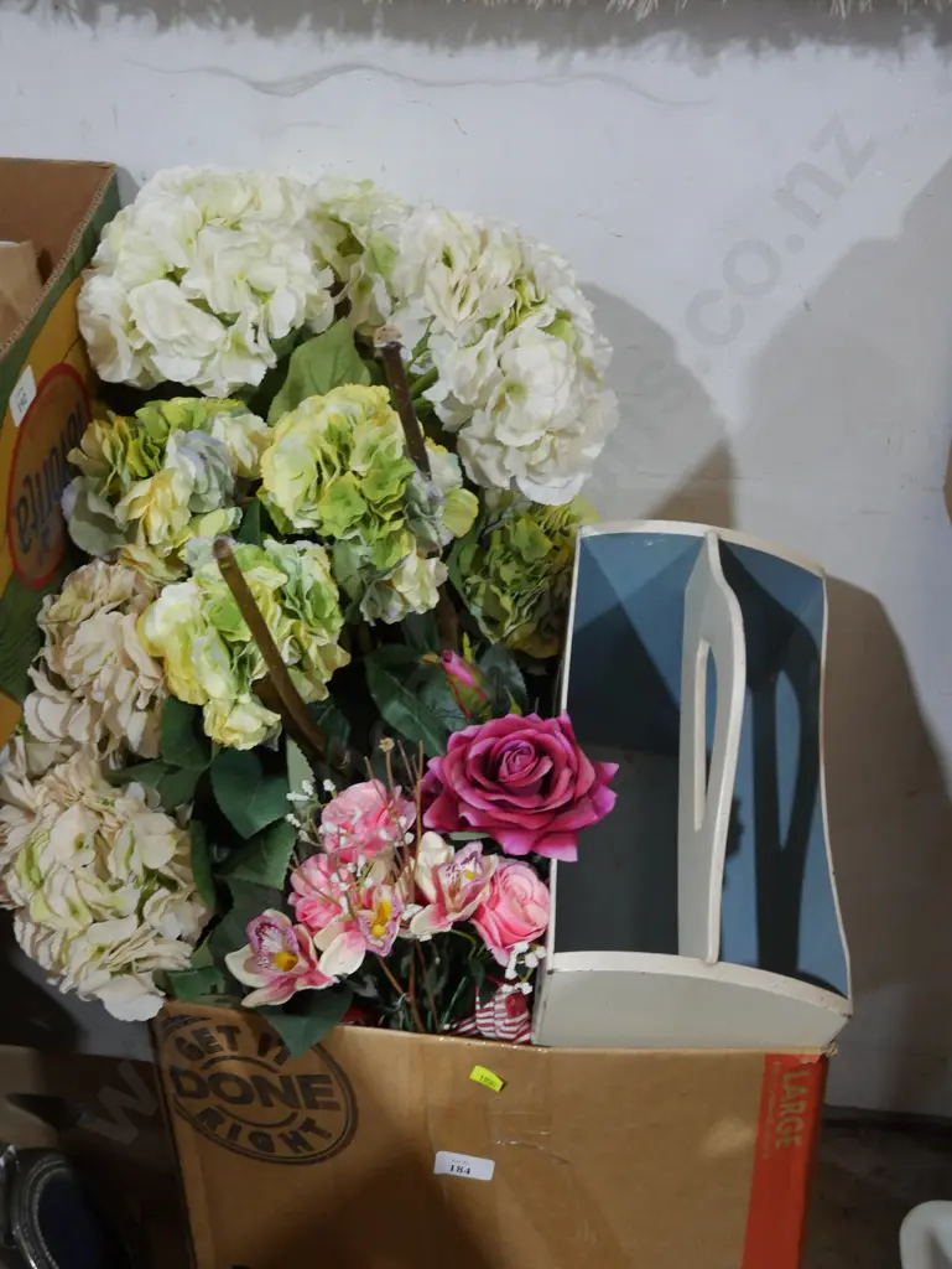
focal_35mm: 46
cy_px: 634
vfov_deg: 41.2
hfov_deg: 31.5
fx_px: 1685
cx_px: 476
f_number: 5.1
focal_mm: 23
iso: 1600
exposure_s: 1/60
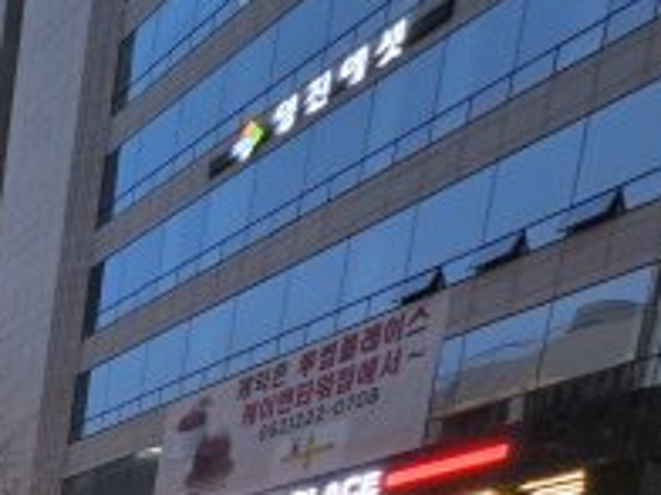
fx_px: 1012
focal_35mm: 53
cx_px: -502
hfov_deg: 22.6
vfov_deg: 19.5
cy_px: 923
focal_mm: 2.2
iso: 320
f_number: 2.2
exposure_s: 1/40
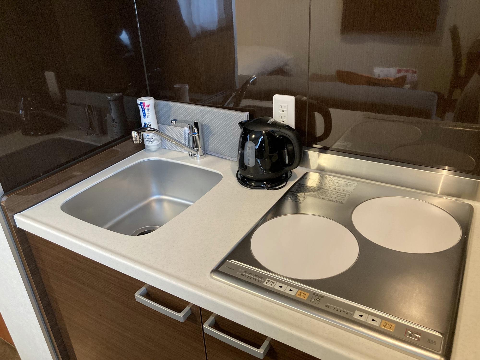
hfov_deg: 63.4
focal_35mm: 28
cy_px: 180
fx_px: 388
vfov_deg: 49.7
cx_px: 240
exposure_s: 1/60
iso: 250
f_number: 1.8
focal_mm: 3.99
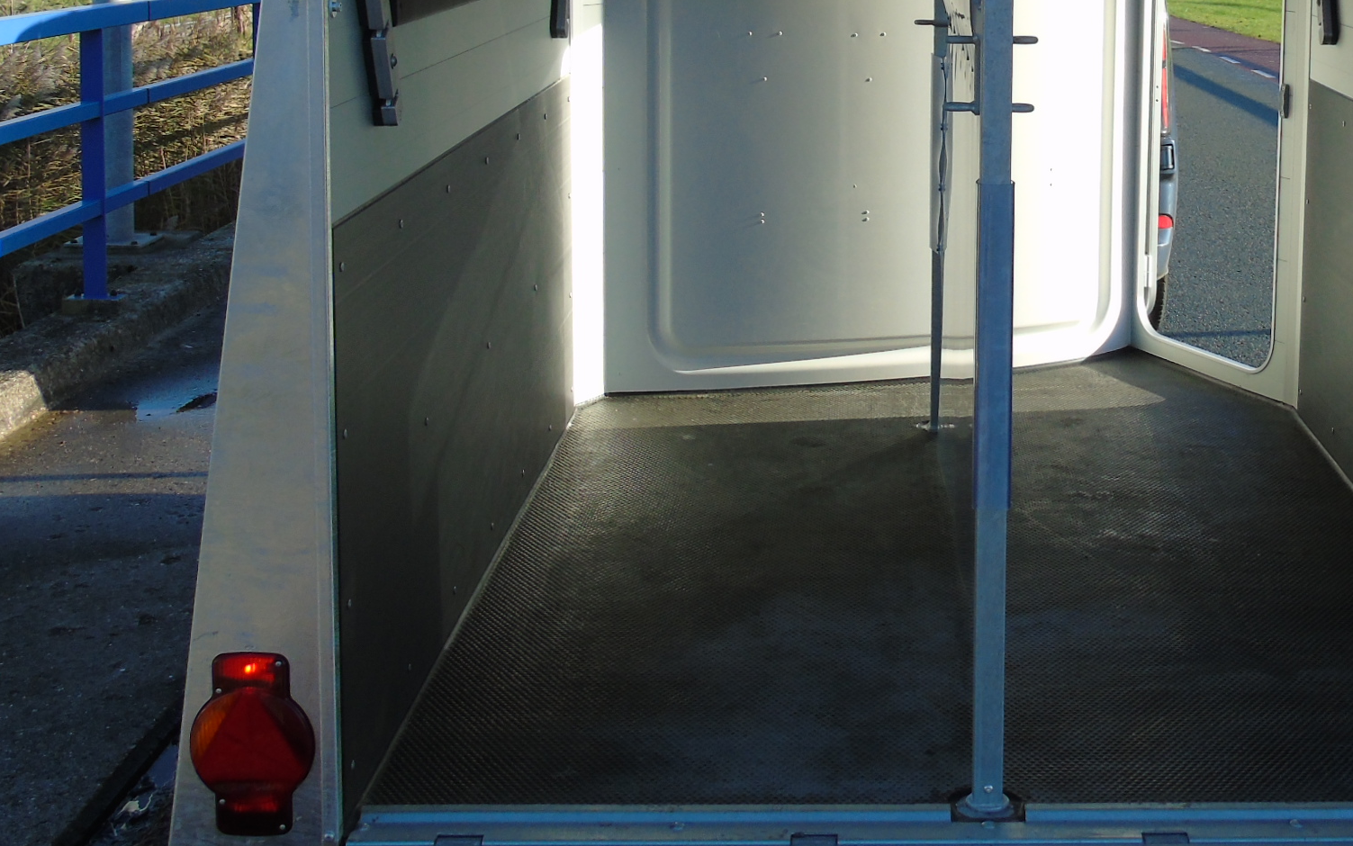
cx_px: 947
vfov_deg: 23.8
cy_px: 100
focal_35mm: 53
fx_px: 1955
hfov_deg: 37.6
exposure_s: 1/320
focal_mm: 5.2
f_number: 3.6
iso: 80
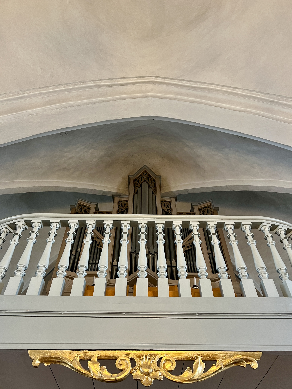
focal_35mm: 26
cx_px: 146
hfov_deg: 53.1
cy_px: 194
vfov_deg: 67.3
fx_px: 292
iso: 320
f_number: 1.5
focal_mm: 5.7
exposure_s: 1/50
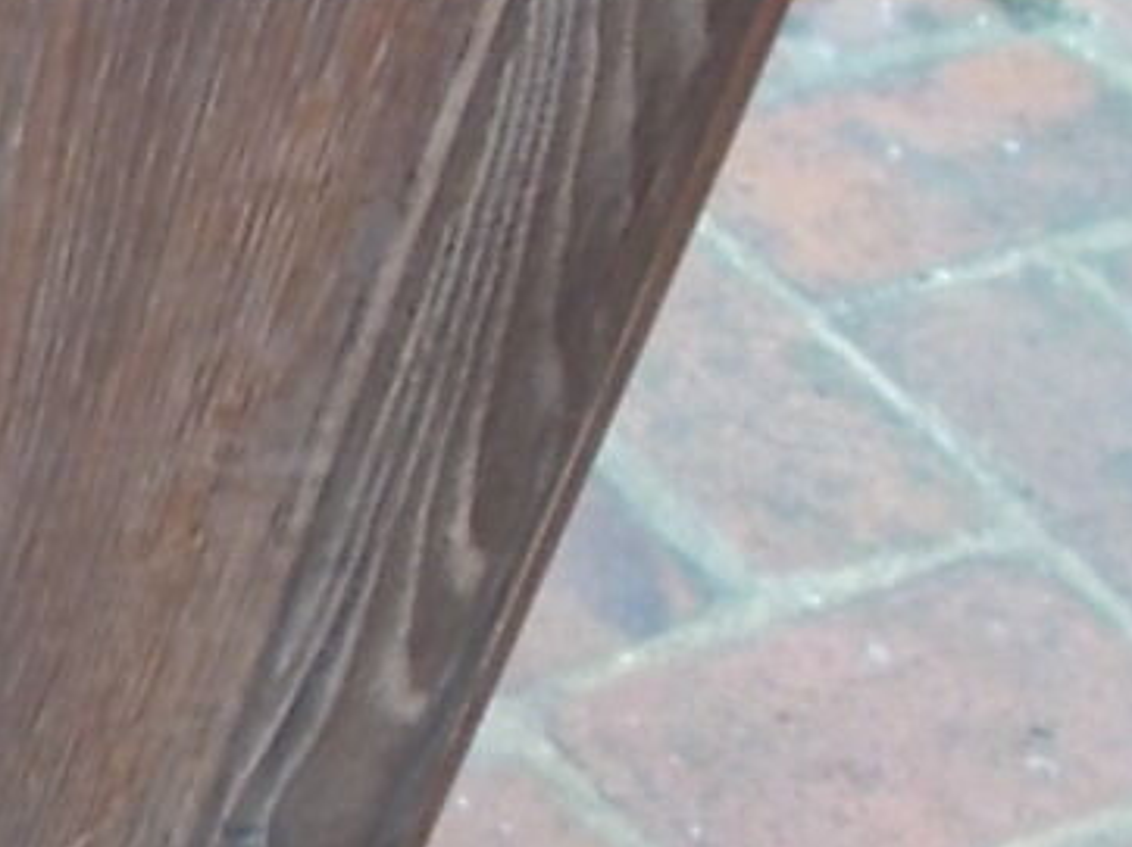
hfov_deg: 14.5
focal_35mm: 115
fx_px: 3758
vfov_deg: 12.8
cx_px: -1057
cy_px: 178
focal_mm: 4.6
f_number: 3.2
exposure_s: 1/25
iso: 160
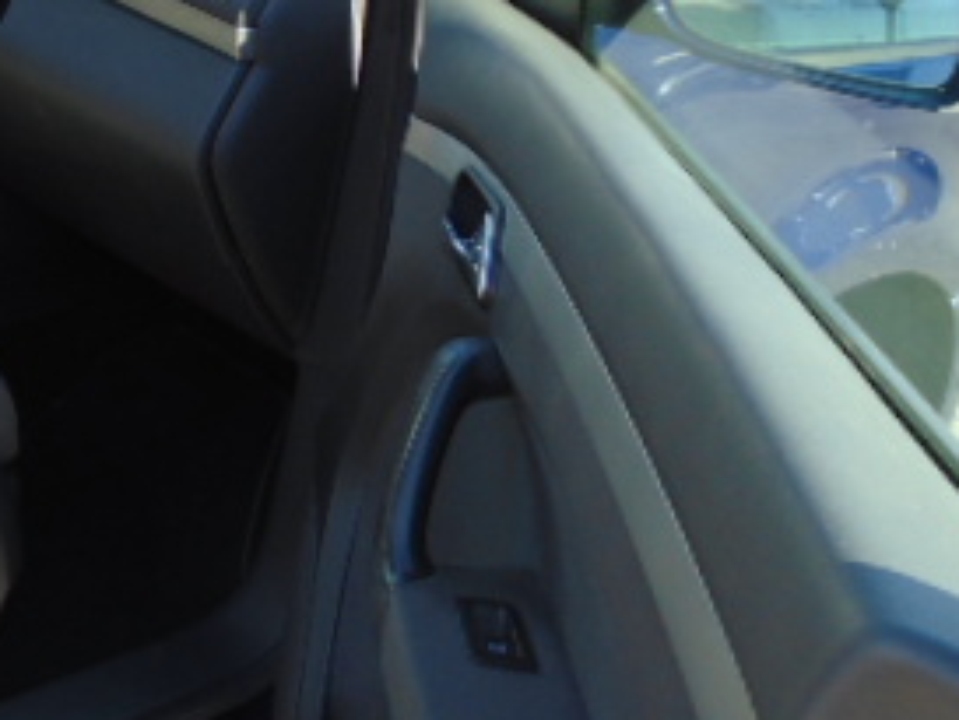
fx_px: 1691
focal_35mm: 61
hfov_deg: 28.9
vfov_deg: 23.9
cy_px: 225
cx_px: -74
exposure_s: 1/125
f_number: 3.2
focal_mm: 4.6
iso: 100
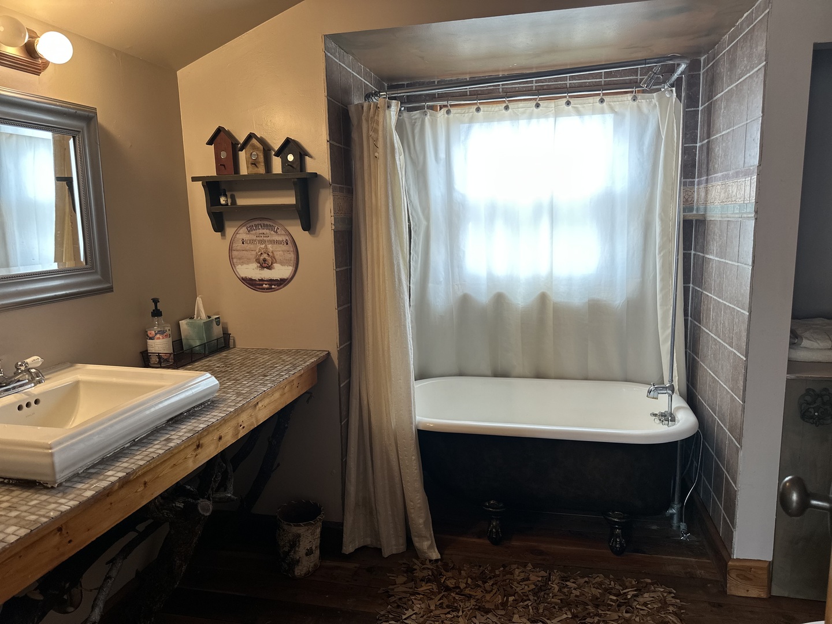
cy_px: 312
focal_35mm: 24
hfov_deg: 71.6
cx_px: 416
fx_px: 577
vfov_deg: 56.8
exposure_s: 1/60
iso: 125
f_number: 1.78
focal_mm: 6.86
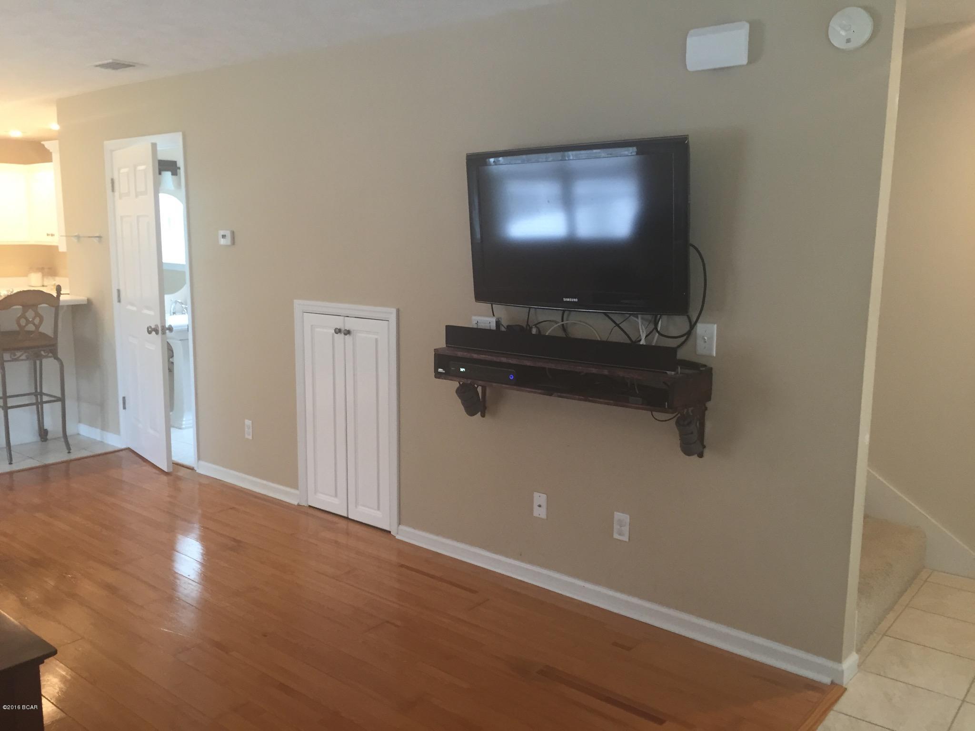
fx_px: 817
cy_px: 366
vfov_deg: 48.2
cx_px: 488
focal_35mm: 29
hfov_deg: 61.7
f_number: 2.2
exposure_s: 1/30
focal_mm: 4.15
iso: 80
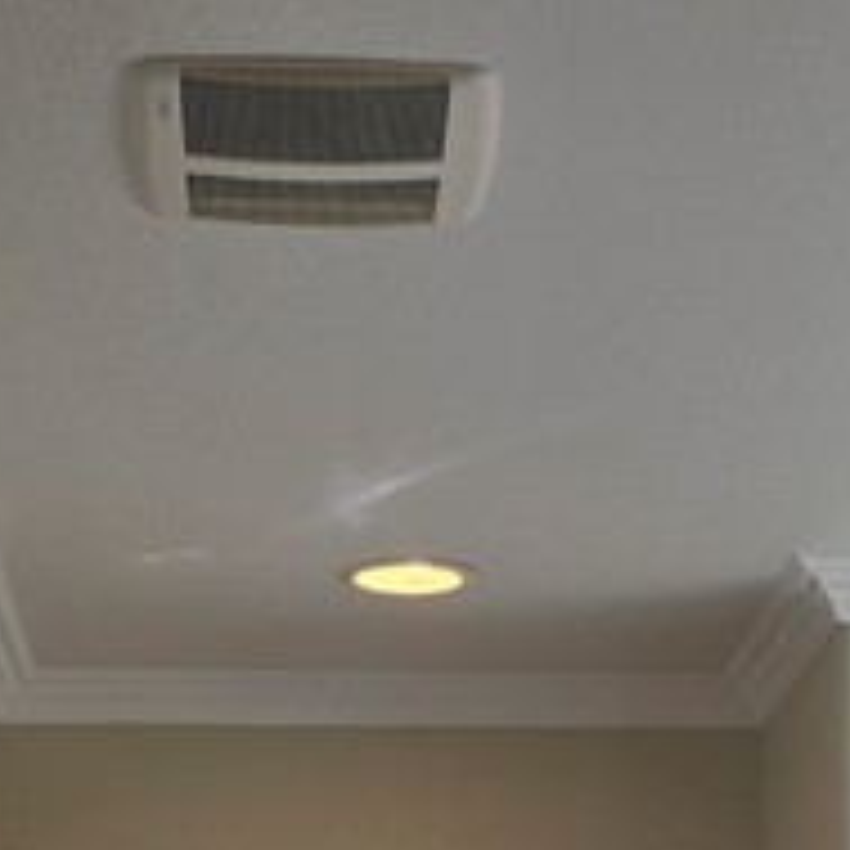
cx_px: 648
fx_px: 3056
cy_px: 1471
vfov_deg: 14.2
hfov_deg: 15.8
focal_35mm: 110
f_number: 1.7
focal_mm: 6.3
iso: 12
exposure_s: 1/121
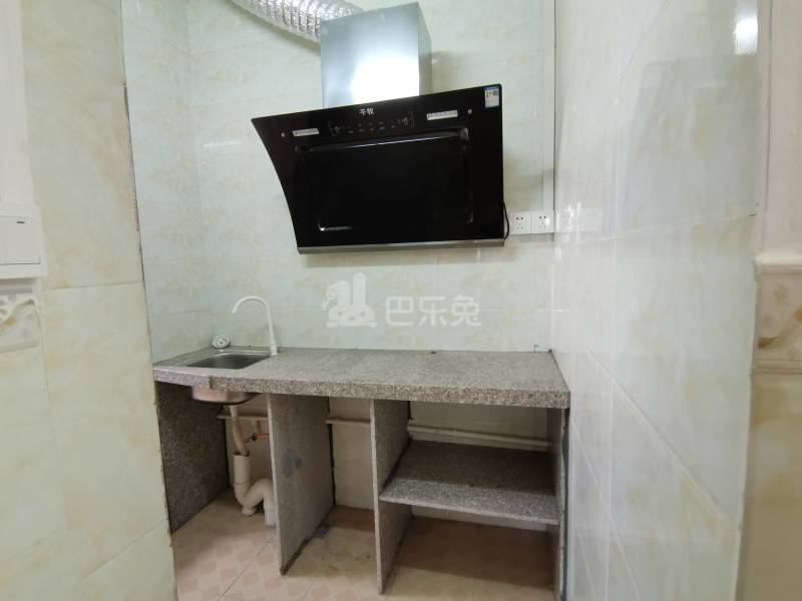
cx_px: 401
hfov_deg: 91.0
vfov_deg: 74.7
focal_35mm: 17
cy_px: 300
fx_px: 394
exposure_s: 1/33.3
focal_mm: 2.26
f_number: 2.2
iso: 320
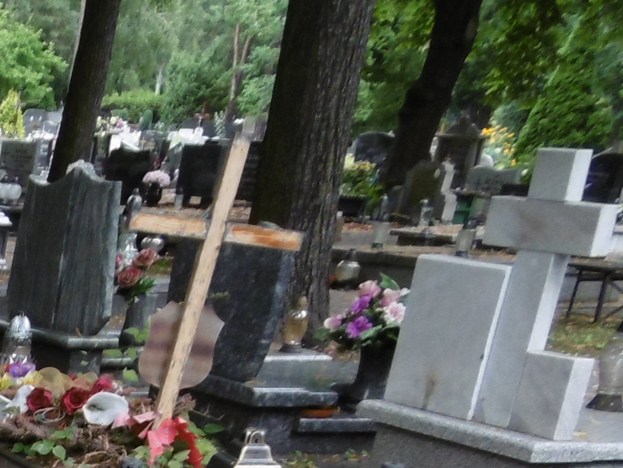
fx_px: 1620
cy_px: 819
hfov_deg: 17.6
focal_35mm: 90
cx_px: -502
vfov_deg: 14.6
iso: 100
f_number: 3.1
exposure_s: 1/80
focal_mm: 4.3
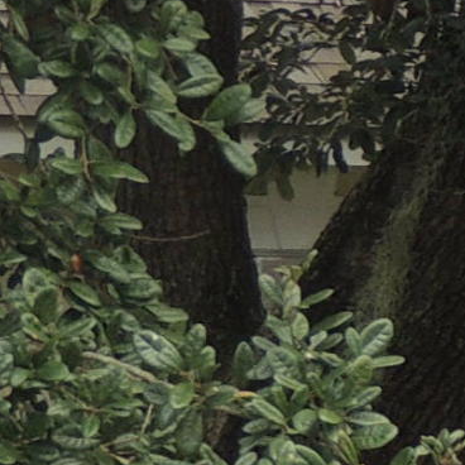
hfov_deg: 3.2
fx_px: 8207
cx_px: 1470
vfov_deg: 3.2
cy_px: 179
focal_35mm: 540
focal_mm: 13.3
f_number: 3.9
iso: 140
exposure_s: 1/100
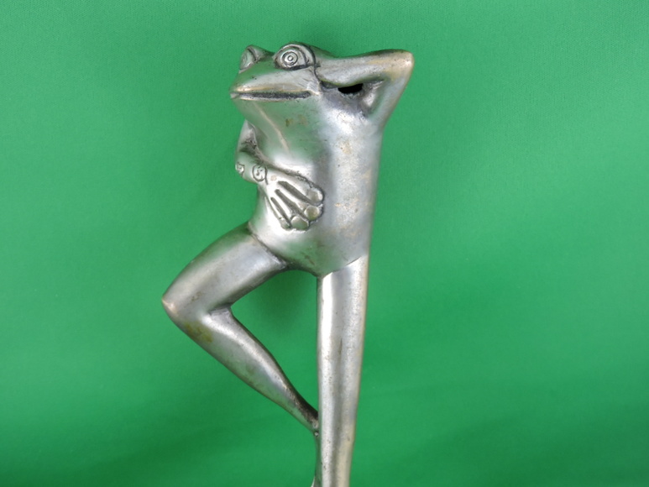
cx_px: 324
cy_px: 244
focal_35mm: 60
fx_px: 1125
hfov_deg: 32.2
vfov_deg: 24.4
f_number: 4.2
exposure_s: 1/125
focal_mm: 10.7
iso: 720
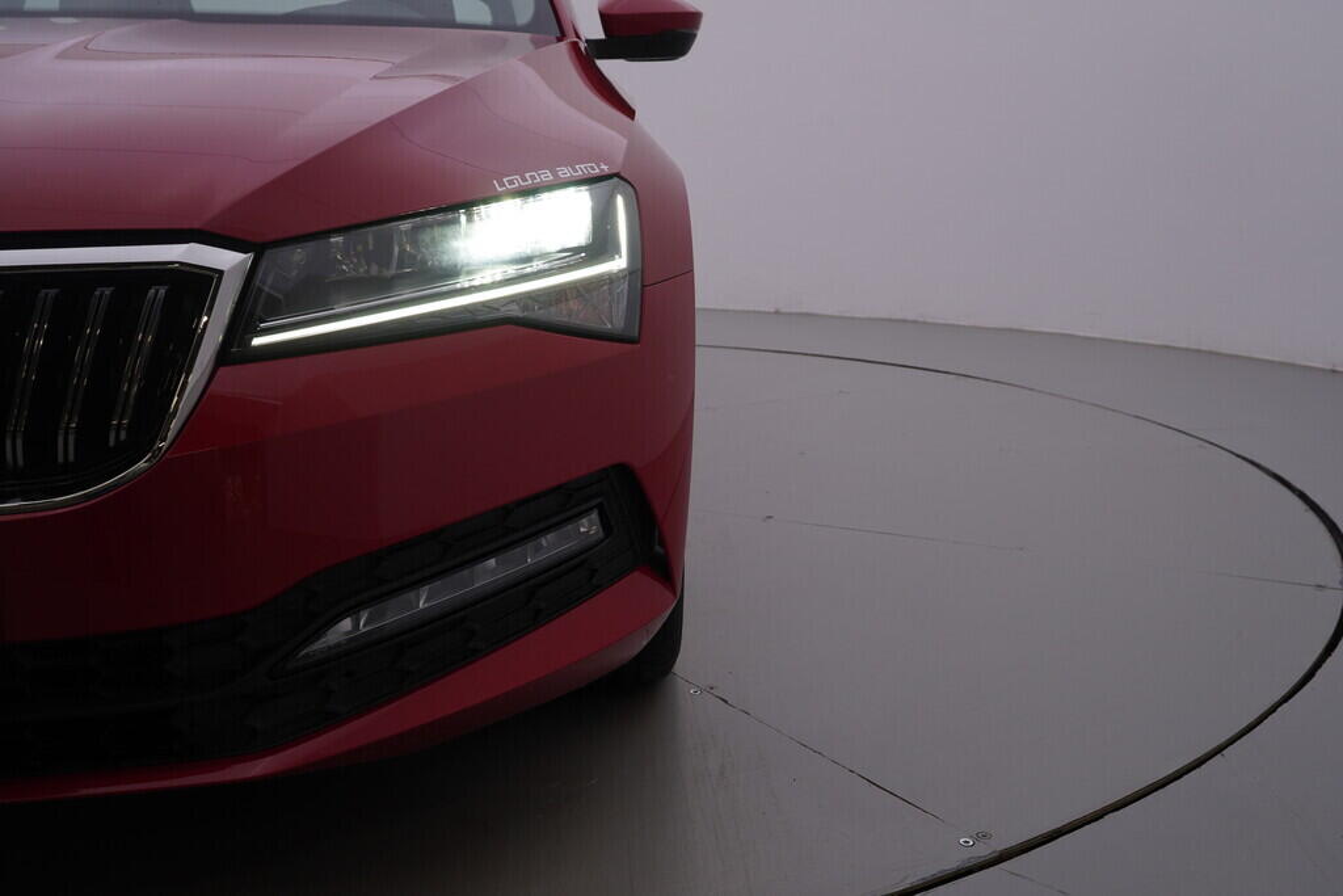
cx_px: 672
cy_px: 448
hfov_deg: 53.1
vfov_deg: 36.9
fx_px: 1343
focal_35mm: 36
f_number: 5
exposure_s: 1/125
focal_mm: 24
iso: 125
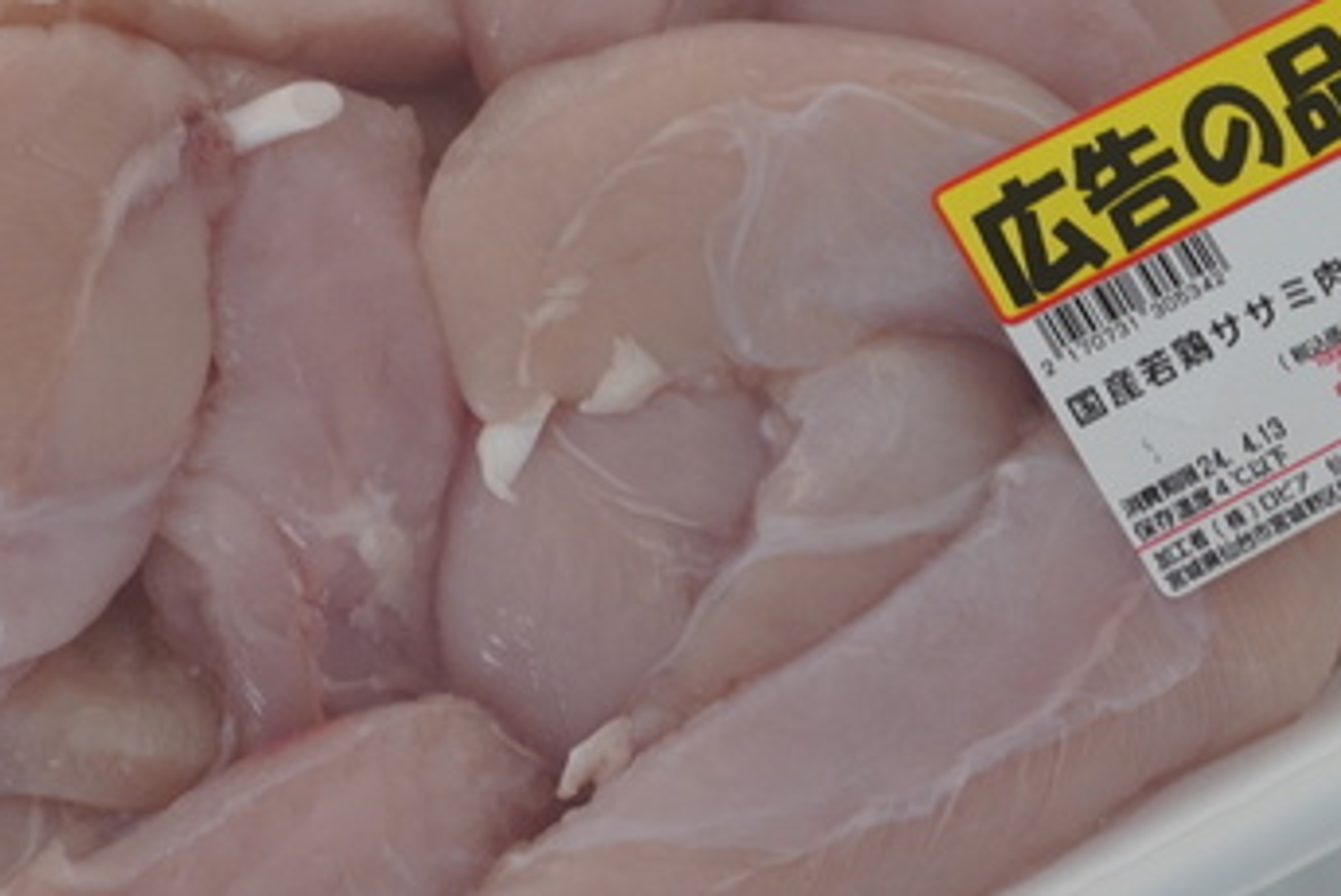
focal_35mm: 86
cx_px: 526
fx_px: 3206
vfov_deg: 15.9
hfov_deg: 23.6
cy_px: 331
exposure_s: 1/50
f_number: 8
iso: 800
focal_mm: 29
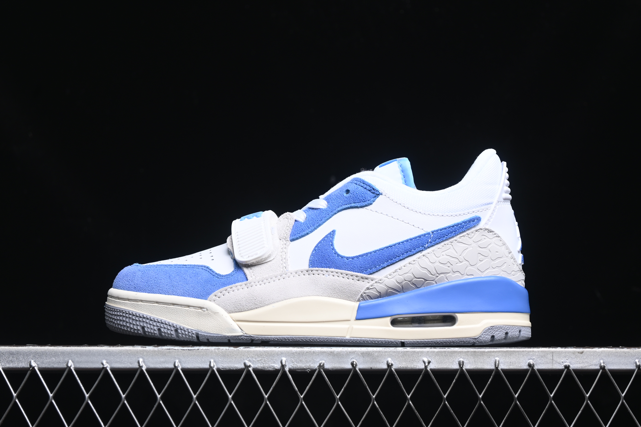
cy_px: 214
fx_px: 1335
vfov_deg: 18.2
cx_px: 320
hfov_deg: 27.0
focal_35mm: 75
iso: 160
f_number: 6.3
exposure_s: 1/60
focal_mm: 50
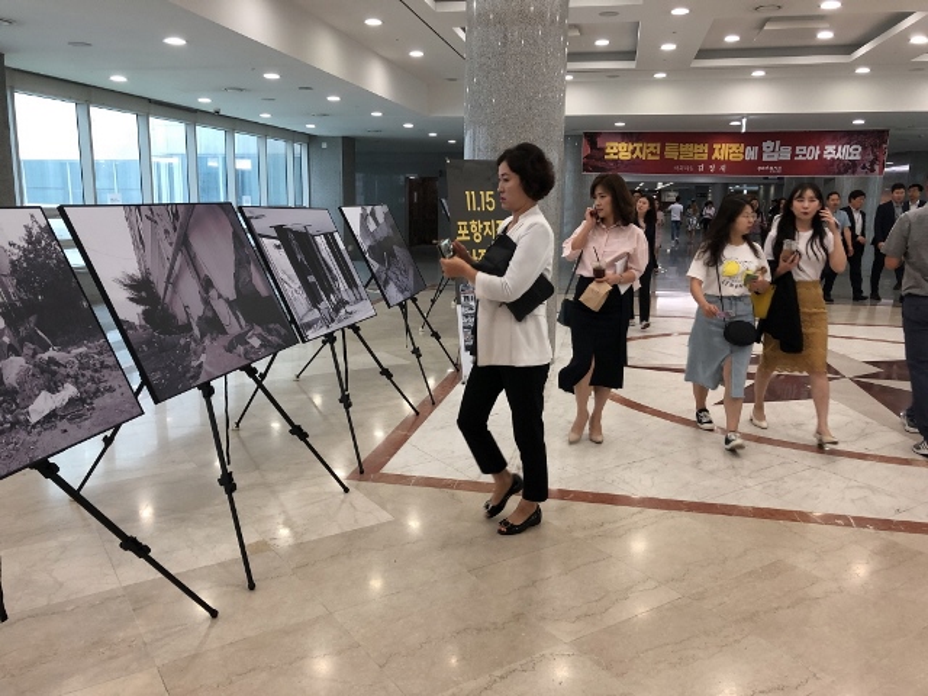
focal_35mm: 28
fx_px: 751
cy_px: 348
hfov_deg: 63.4
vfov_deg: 49.7
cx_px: 464
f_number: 1.8
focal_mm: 3.99
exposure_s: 1/60
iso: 100
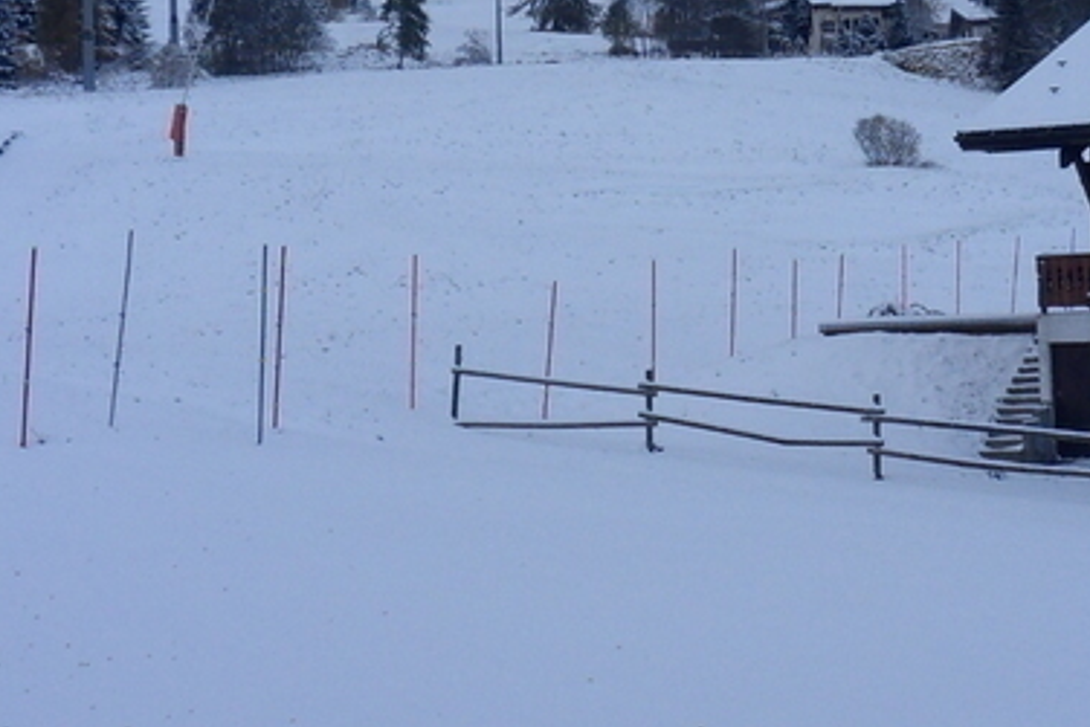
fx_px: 2060
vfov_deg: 19.8
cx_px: 693
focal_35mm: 68
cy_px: 130
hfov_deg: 29.5
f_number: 7.5
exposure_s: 1/180
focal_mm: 4.2
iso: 80
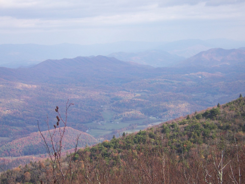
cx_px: 122
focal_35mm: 100
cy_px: 92
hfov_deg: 19.6
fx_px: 708
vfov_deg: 14.8
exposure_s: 1/350
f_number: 4.9
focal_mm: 16.6
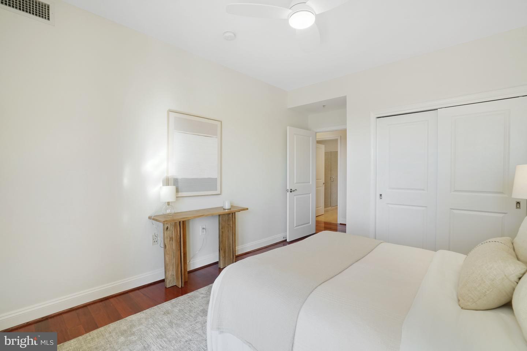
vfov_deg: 73.8
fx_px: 234
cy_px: 176
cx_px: 264
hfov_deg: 96.7
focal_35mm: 16
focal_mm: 16
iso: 1250
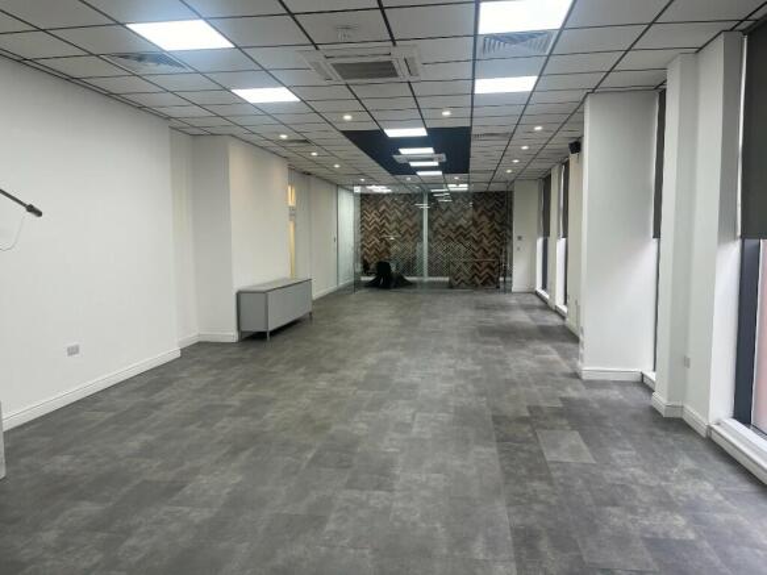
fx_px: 576
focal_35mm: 26
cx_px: 384
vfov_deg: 53.0
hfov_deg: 67.3
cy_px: 288
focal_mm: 5.1
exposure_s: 1/100
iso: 64
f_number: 1.6
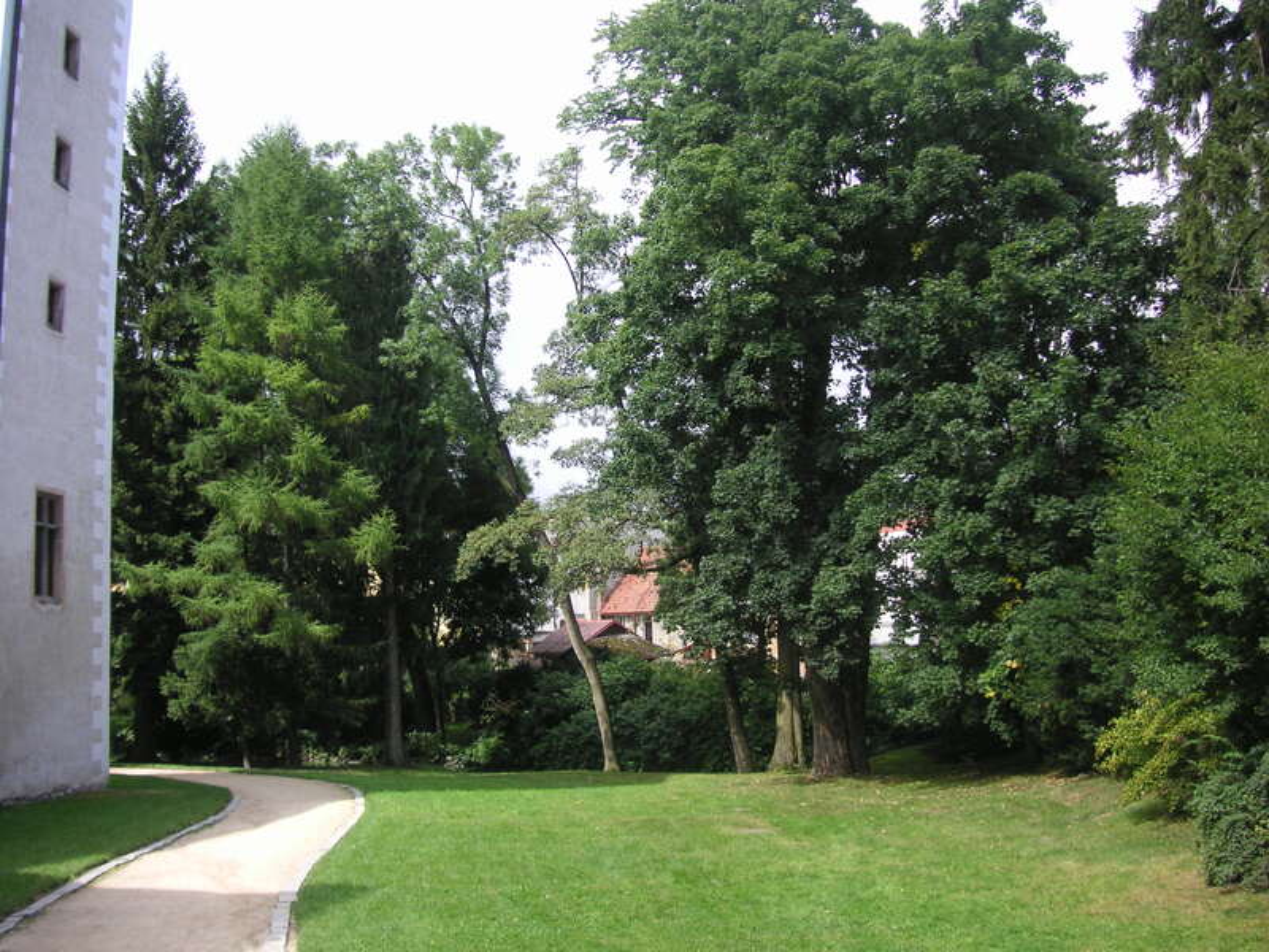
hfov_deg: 50.1
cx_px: 634
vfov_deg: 38.7
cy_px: 476
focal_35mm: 37
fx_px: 1356
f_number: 2.8
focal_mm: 6.1
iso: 50
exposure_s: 1/350
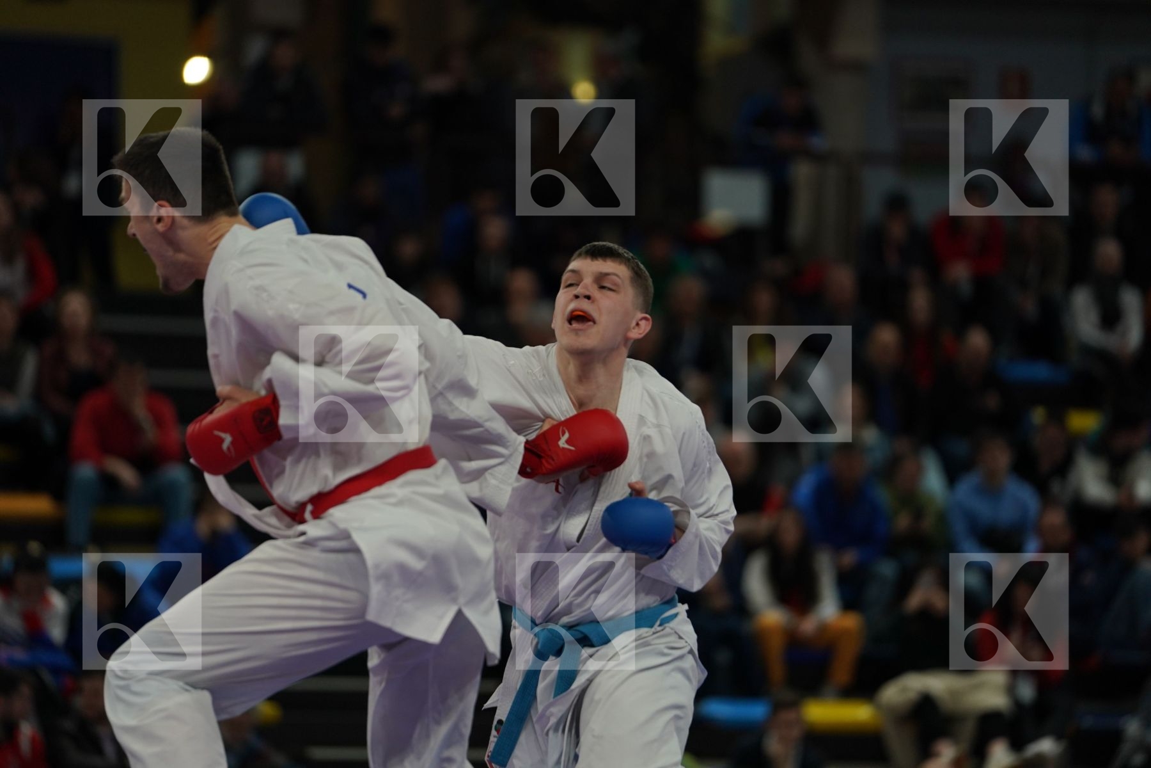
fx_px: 6394
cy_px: 384
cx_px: 576
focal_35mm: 200
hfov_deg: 10.3
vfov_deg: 6.9
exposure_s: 1/1000
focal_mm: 200
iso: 1000
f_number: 2.8
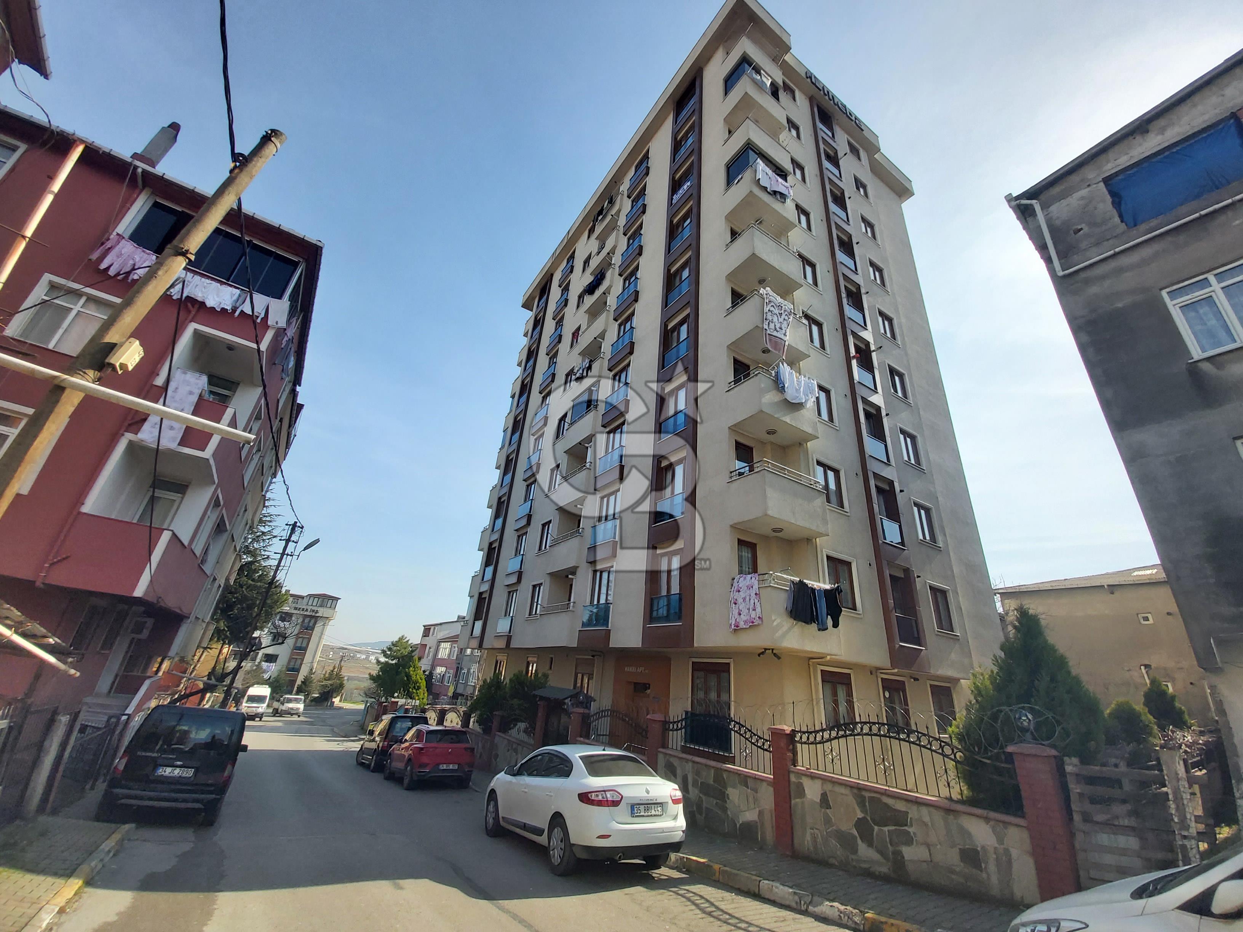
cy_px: 466
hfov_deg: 110.5
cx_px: 622
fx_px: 431
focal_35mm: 12
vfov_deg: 94.5
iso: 40
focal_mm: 1.42
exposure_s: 1/1325
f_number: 2.2
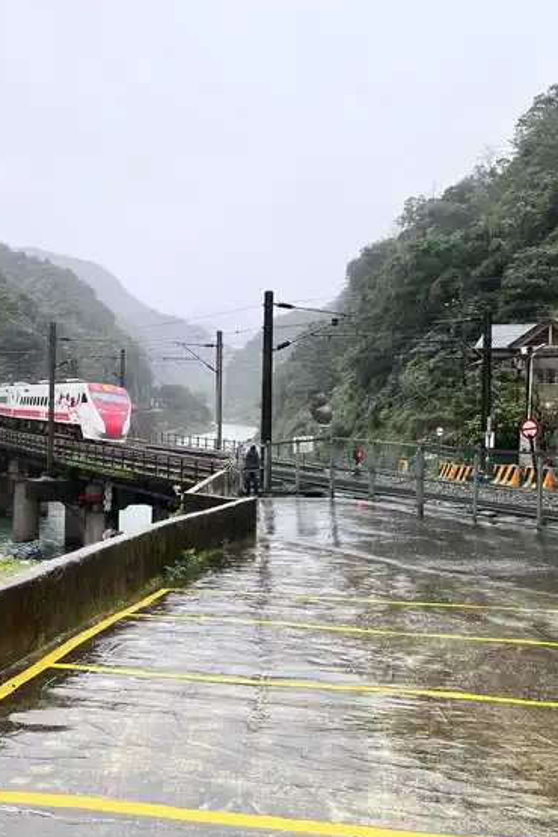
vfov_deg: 49.6
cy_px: 415
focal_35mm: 39
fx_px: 907
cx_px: 199
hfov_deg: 34.0
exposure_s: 1/121
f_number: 1.6
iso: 64
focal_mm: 5.1
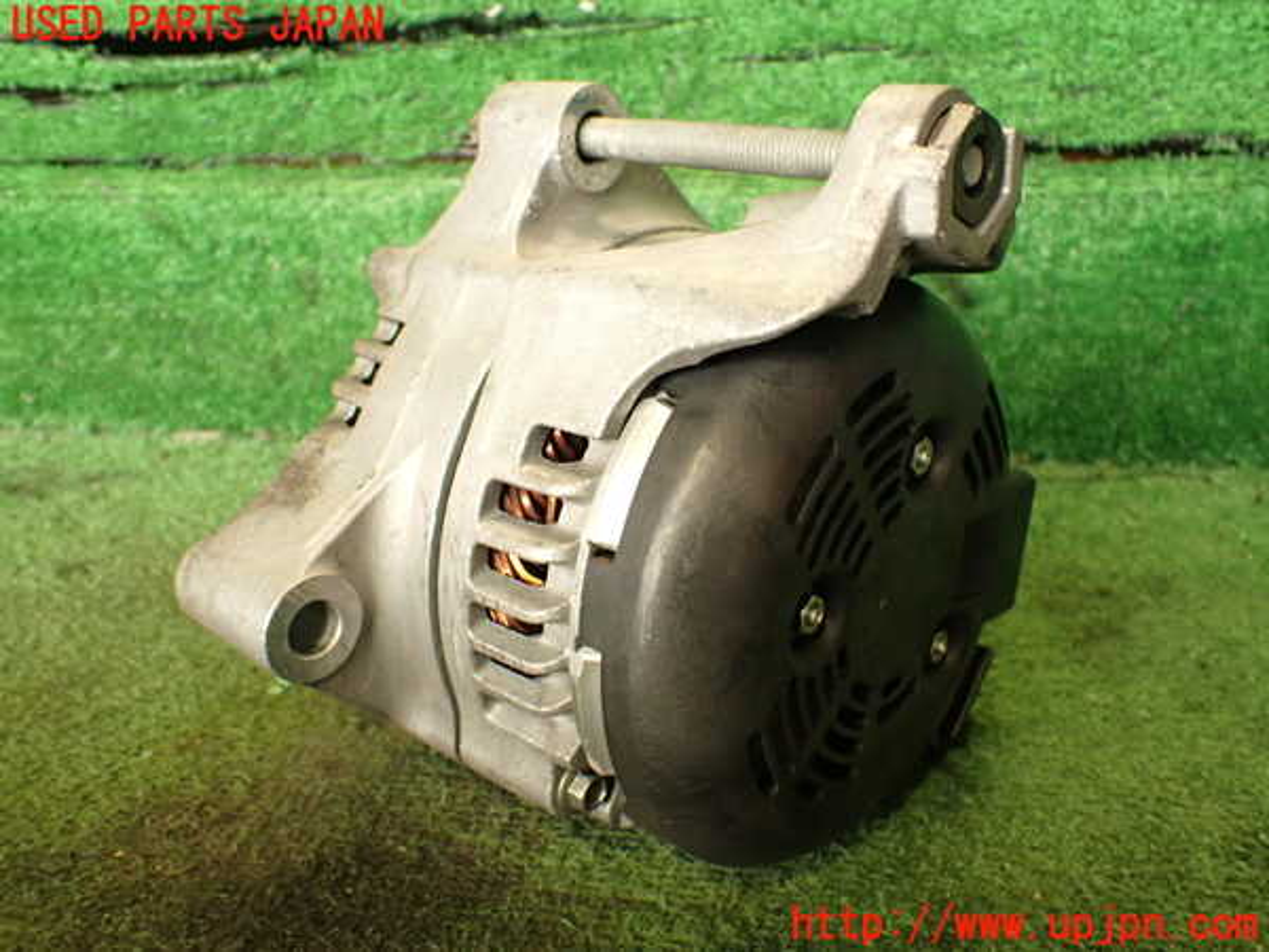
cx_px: 634
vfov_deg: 44.2
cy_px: 476
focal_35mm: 32
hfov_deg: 56.8
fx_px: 1173
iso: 250
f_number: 2.4
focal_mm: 5.79
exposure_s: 1/30
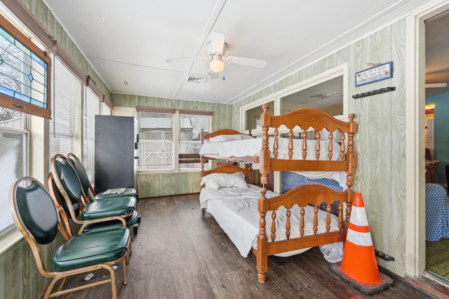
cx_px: 224
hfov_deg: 100.4
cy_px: 150
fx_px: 187
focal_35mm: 15
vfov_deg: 77.3
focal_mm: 10
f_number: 4
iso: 800
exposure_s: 1/4000
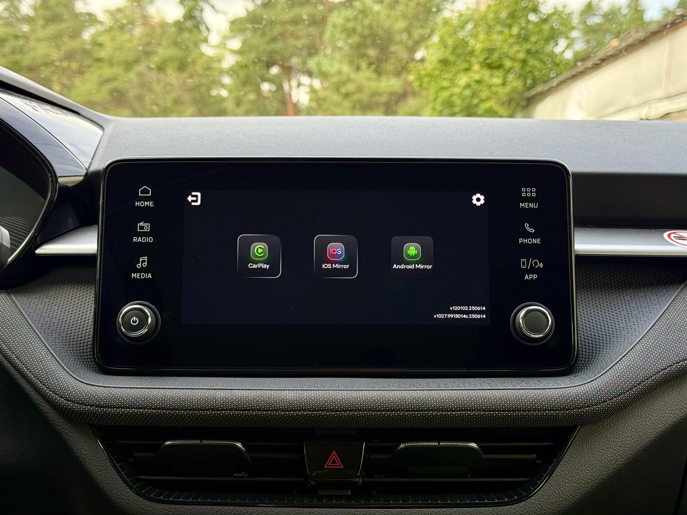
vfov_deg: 30.3
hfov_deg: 39.7
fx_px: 953
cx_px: 344
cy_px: 258
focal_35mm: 48
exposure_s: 1/243
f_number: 1.78
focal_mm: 6.76
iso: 100
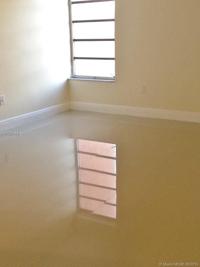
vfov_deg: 42.9
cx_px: 100
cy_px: 134
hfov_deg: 32.9
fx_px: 339
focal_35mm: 44
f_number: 2.4
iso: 80
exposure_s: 1/30
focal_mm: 2.03
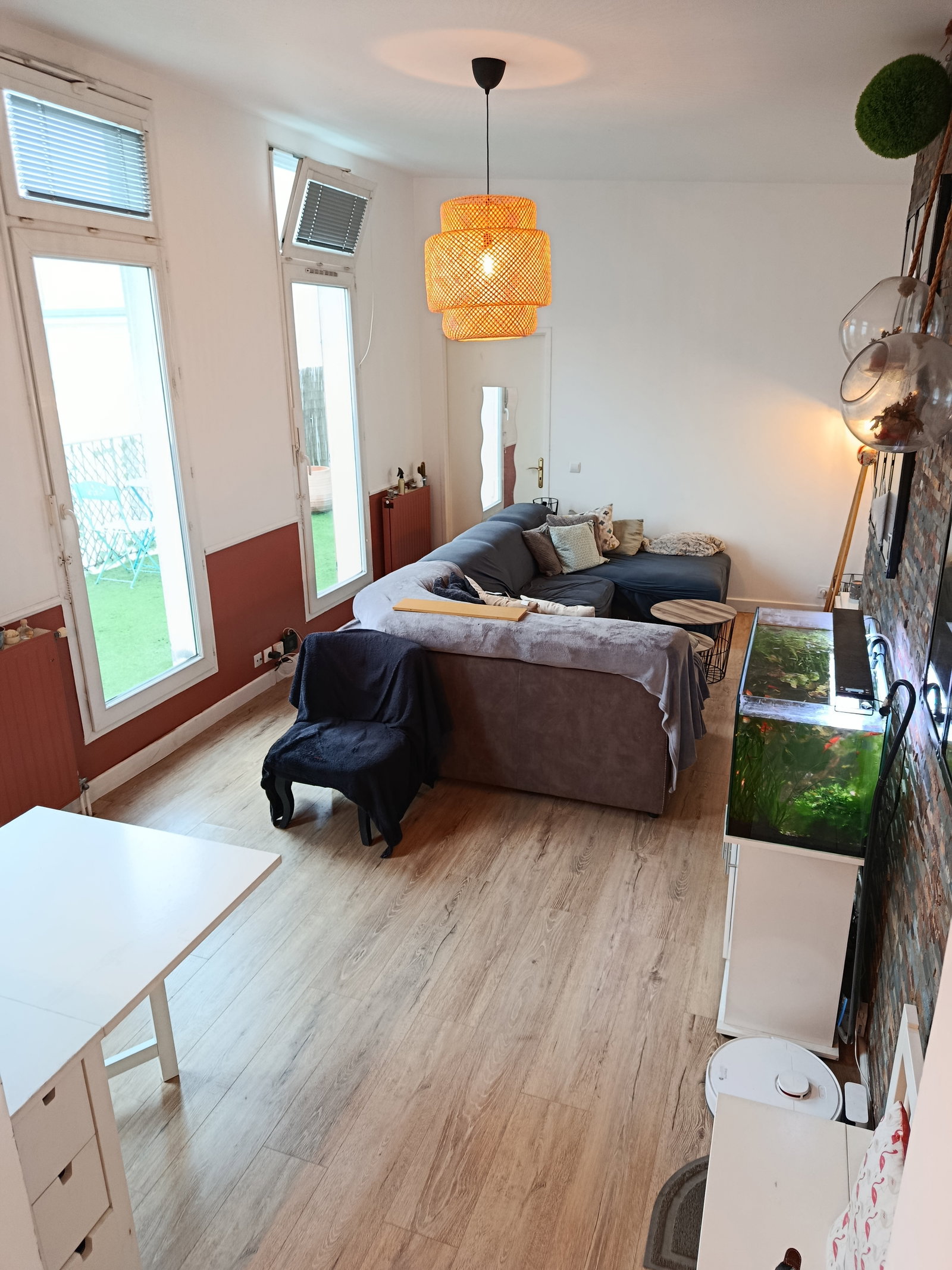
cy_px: 635
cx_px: 476
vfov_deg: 71.6
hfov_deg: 56.8
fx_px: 880
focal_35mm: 24
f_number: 1.7
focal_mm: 5.24
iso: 754
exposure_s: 1/50
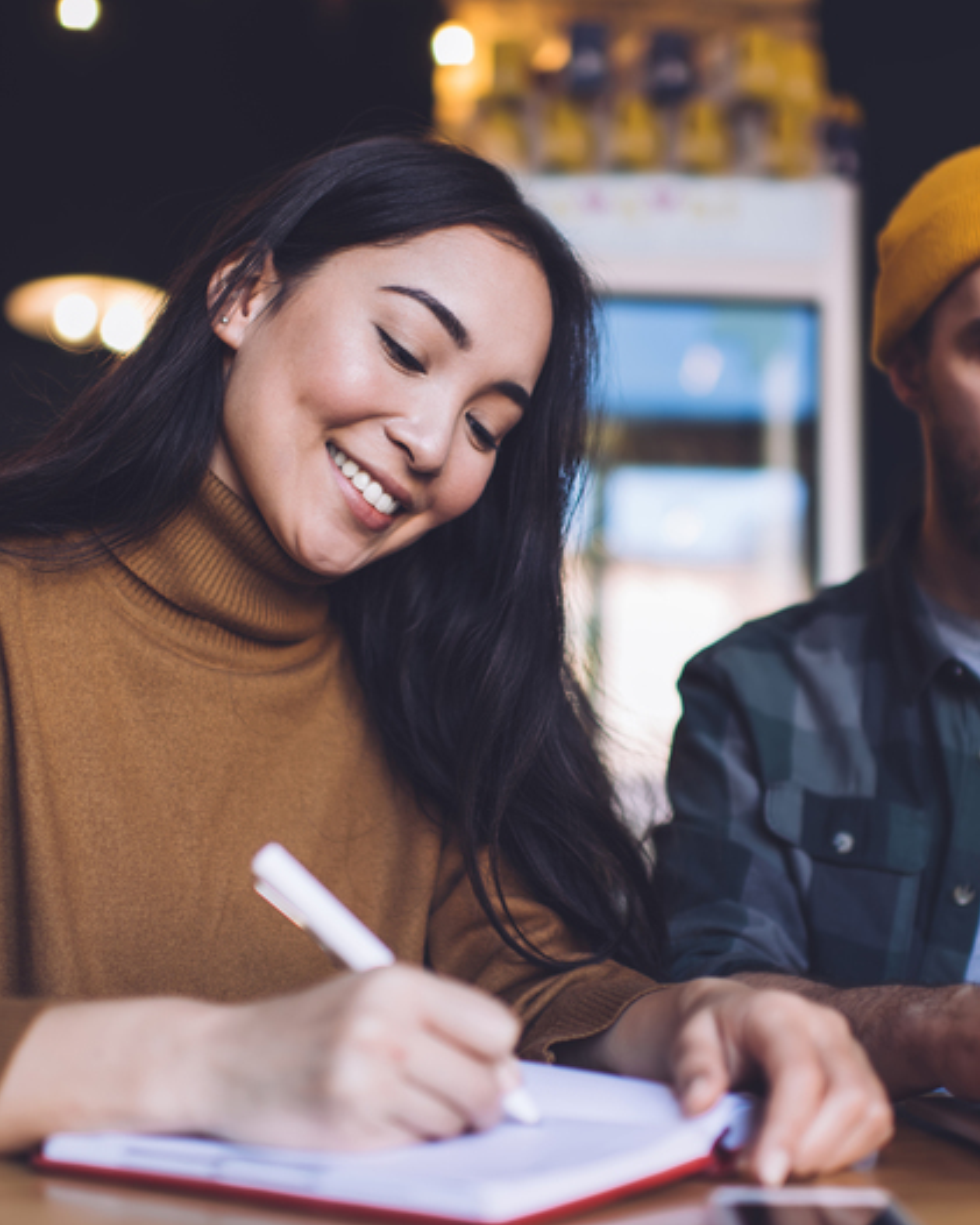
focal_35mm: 50
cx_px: 559
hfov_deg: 30.2
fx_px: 1812
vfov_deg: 37.3
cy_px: 619
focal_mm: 35
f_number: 1.6
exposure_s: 1/160
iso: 100
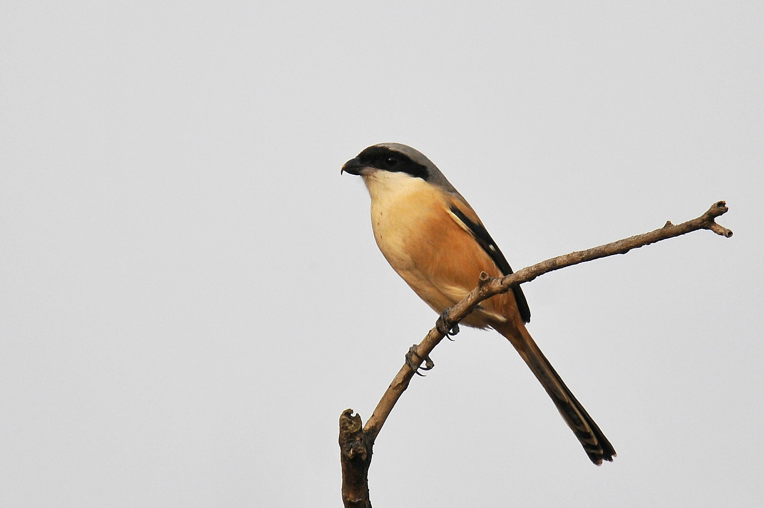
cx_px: 382
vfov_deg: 1.5
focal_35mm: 900
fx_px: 19076
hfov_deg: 2.3
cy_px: 254
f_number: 7.1
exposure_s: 1/800
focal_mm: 600
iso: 400
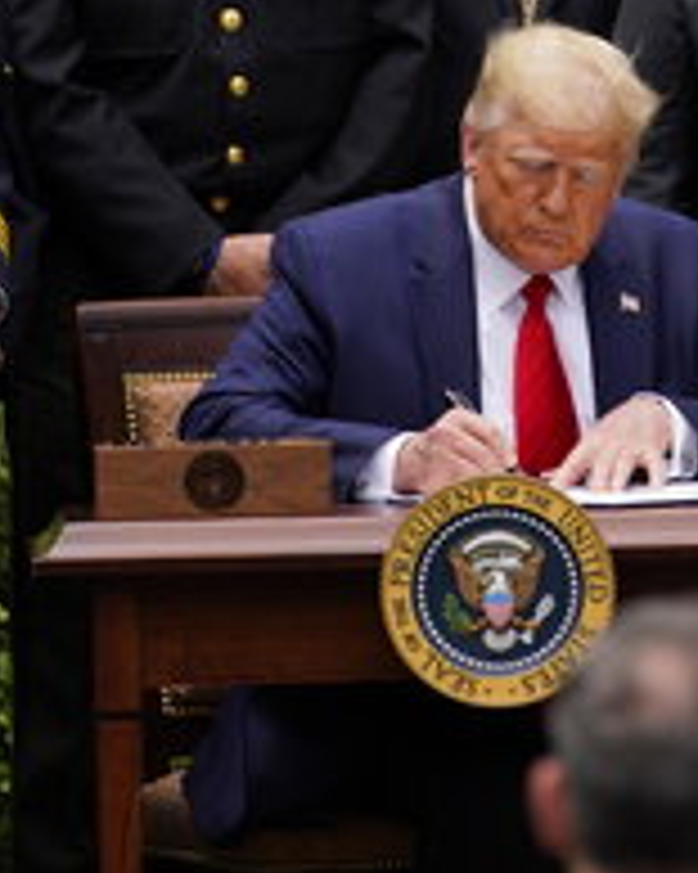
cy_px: 209
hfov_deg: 2.5
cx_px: 554
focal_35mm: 626
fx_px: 16178
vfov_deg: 3.1
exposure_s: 1/4000
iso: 400
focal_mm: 253
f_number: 4
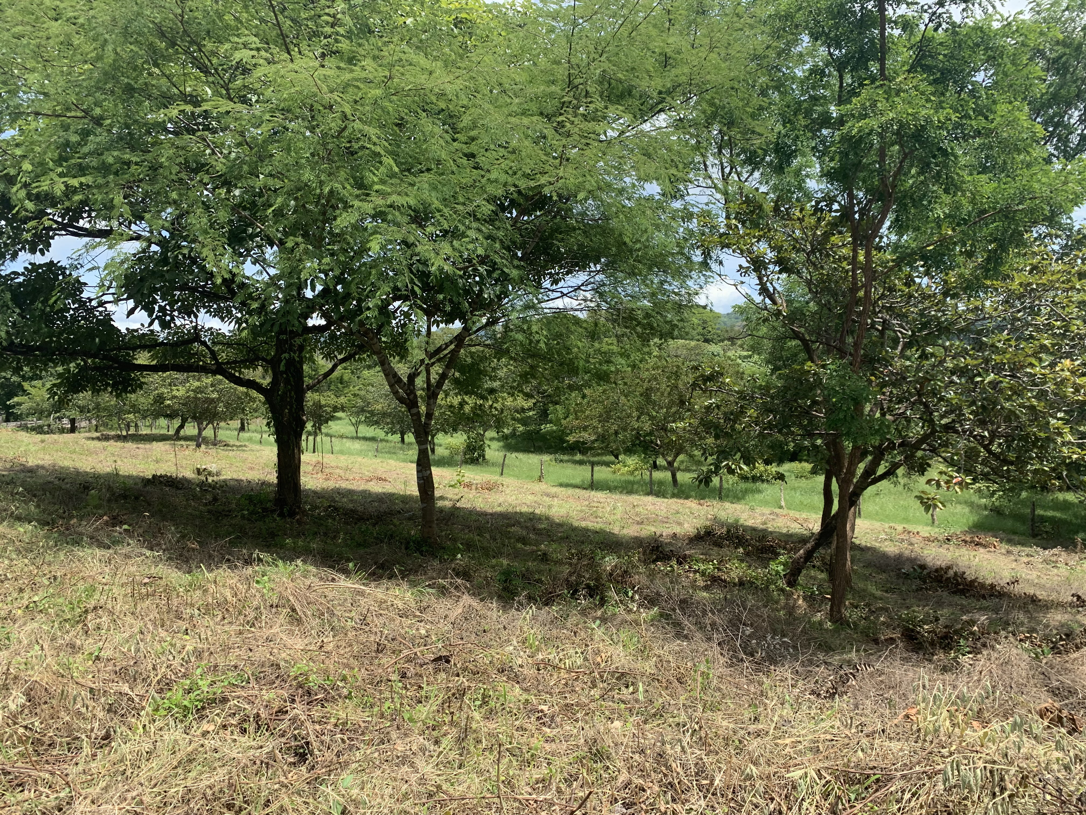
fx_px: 816
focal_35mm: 26
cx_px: 543
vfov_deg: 53.1
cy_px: 408
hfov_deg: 67.3
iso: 25
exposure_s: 1/1076
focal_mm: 4.25
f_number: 1.8
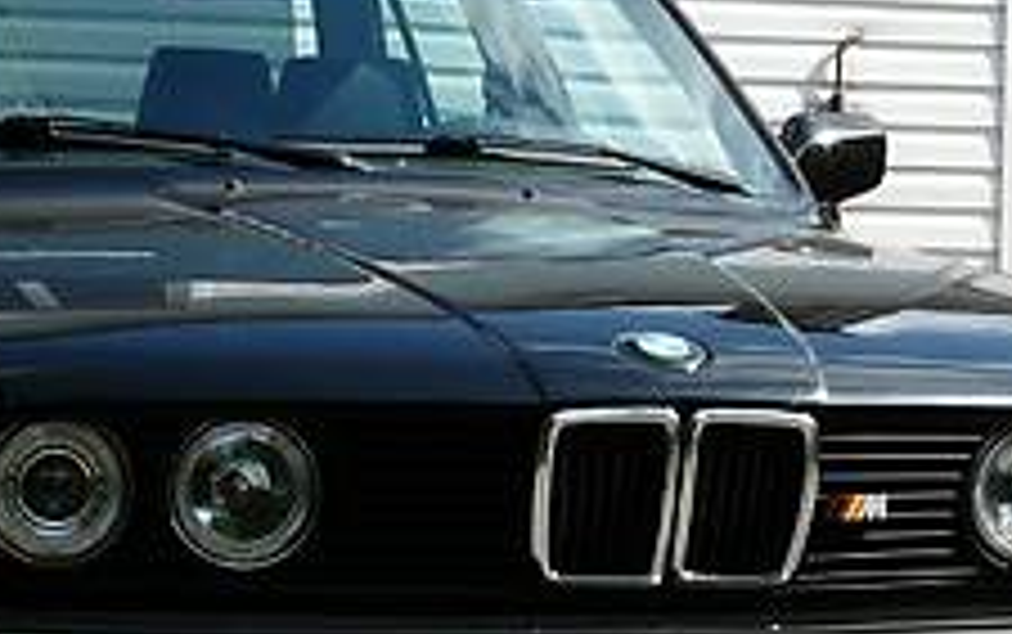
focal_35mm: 132
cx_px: 576
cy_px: 292
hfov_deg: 15.8
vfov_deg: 9.9
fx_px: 3643
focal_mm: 5.8
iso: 100
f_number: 5.6
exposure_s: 1/250
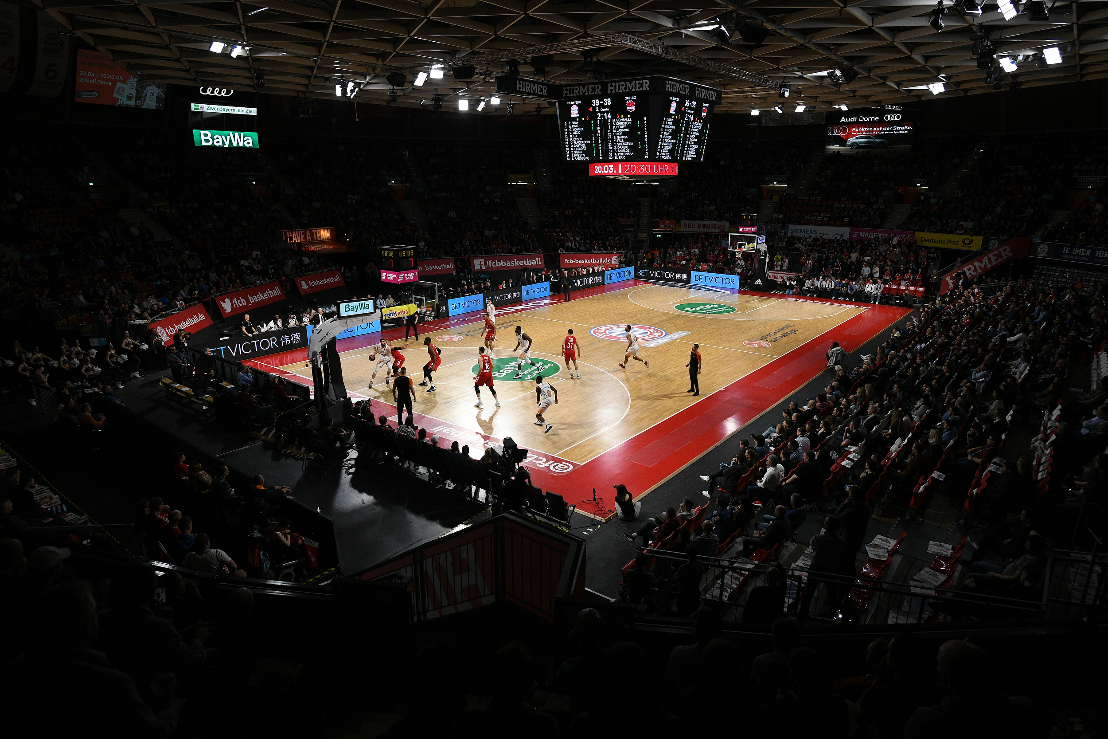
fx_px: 615
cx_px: 554
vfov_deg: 61.9
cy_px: 370
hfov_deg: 84.0
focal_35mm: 20
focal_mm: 20
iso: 1600
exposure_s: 1/1000
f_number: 4
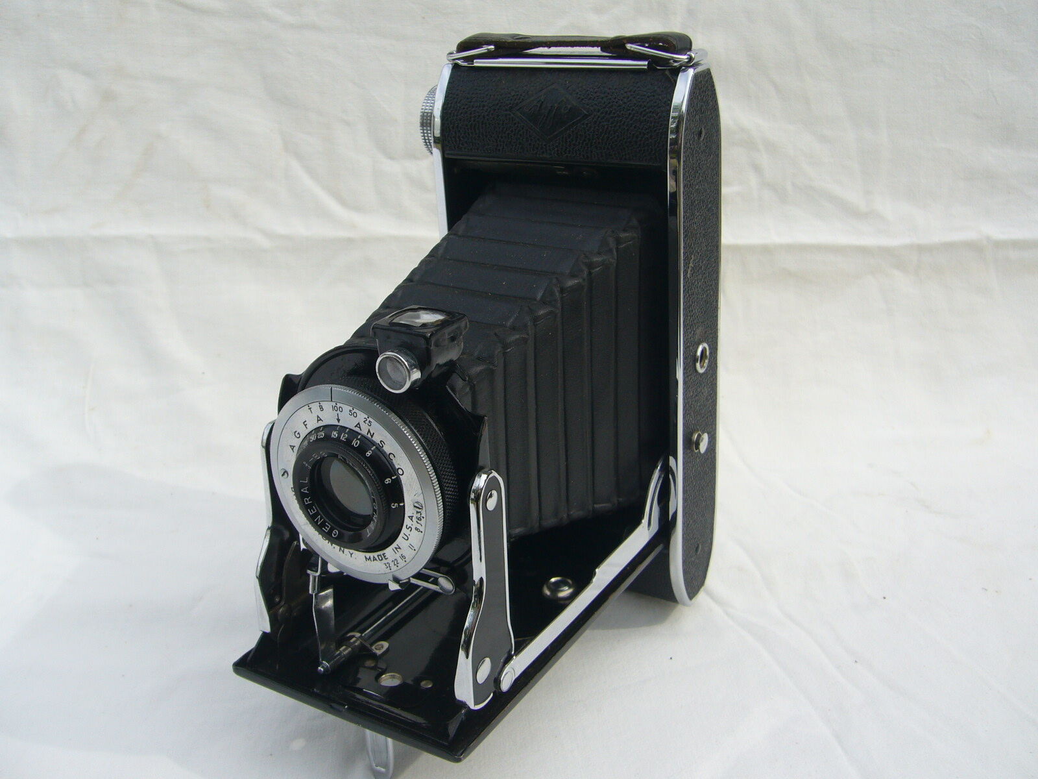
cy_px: 390
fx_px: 1050
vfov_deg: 40.7
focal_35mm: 35
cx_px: 519
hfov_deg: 52.6
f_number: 5.6
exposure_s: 1/250
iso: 80
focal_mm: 5.8
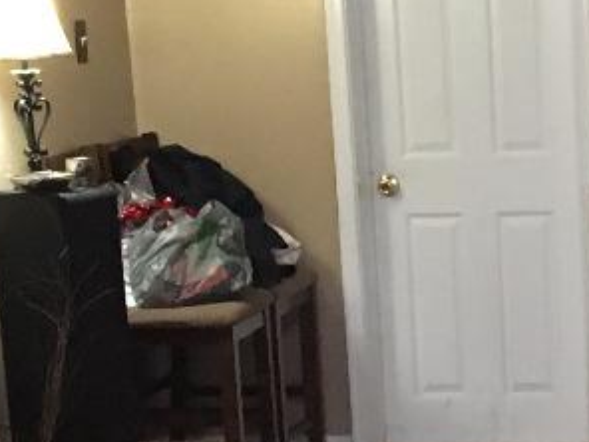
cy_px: 512
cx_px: 647
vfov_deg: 10.4
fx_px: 2399
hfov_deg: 13.7
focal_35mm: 141
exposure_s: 1/15
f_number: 2.2
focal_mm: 4.15
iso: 250
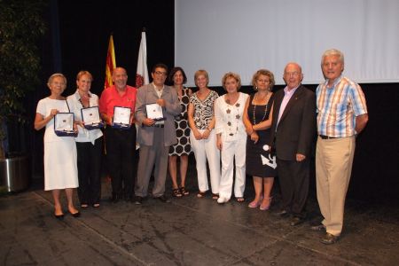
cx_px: 200
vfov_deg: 43.6
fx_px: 332
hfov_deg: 61.9
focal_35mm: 30
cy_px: 133
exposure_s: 1/60
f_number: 8
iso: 1600
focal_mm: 20
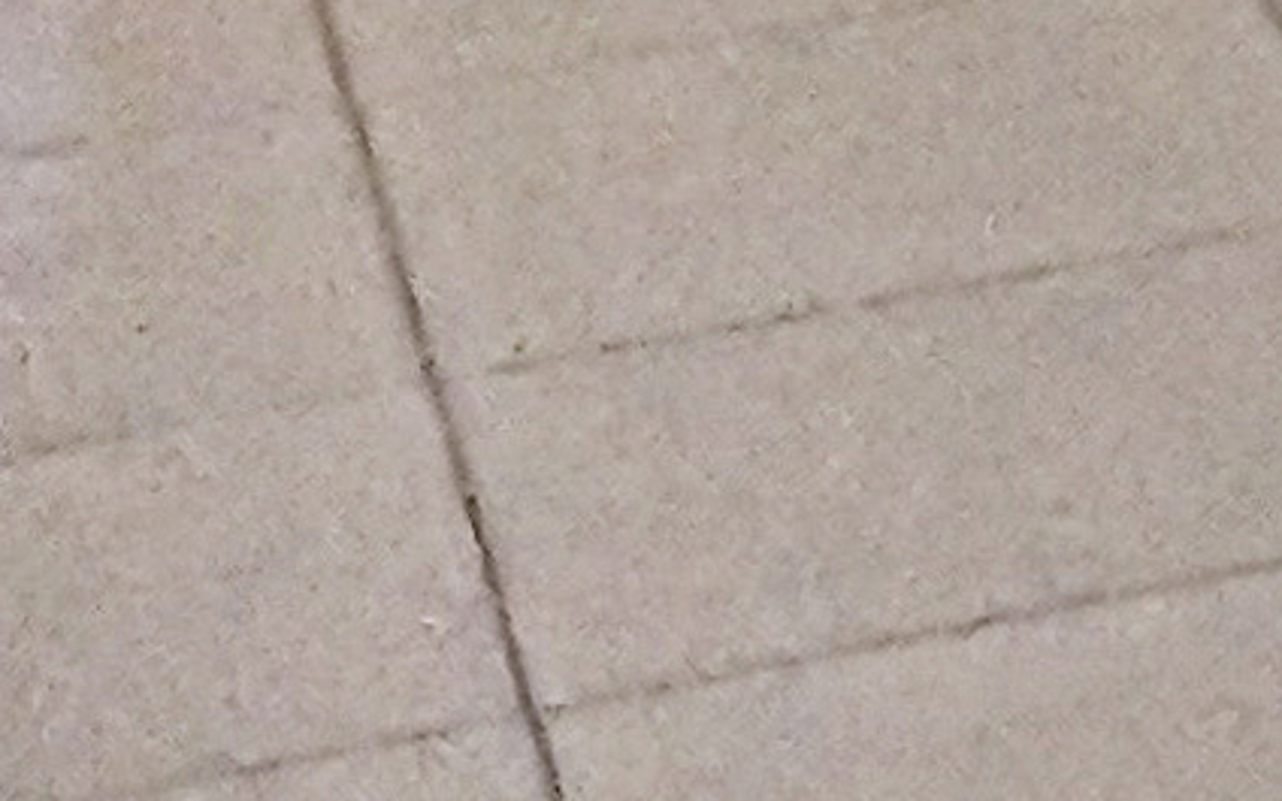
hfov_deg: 6.7
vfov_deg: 4.7
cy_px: -2337
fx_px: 8839
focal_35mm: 253
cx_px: 4928
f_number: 2.4
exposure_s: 1/33
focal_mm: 3.3
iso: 200
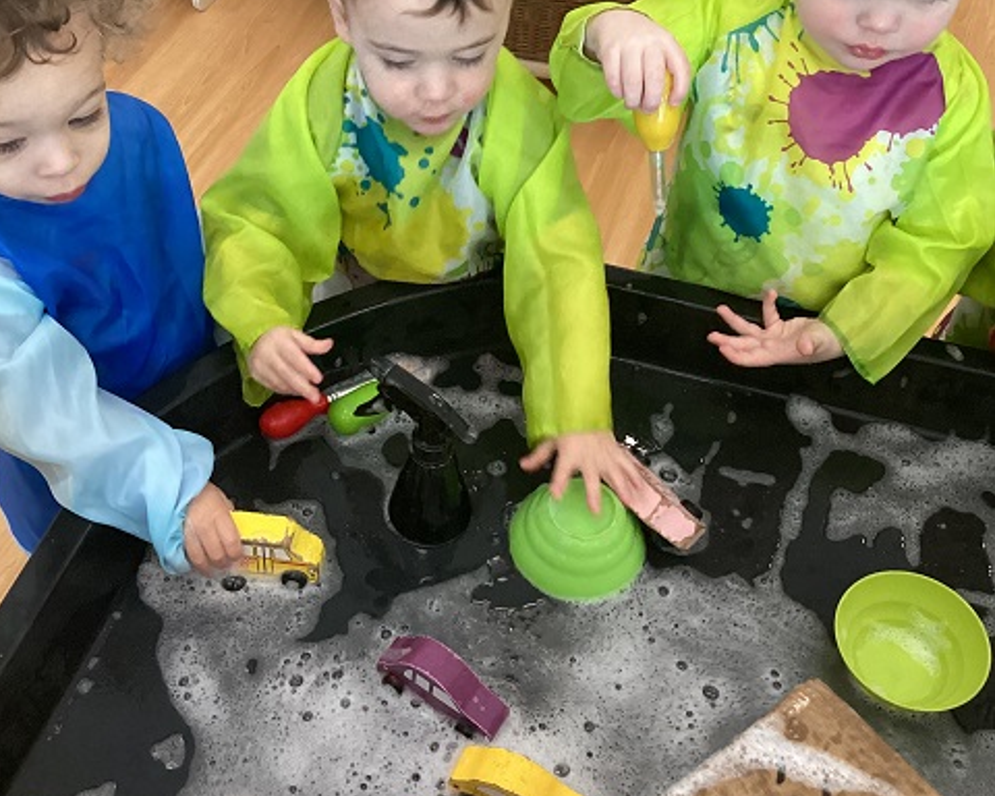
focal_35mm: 42
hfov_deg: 43.8
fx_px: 1237
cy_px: 307
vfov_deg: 35.5
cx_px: 479
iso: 400
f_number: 2.4
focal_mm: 3.3
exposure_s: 1/60
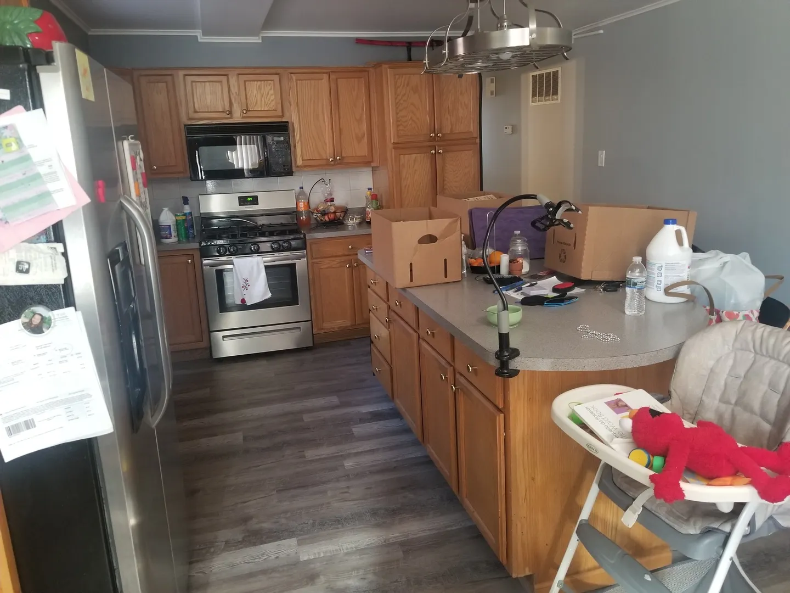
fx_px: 593
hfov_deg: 67.3
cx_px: 395
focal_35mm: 26
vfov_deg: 53.1
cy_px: 296
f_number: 1.7
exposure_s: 1/17
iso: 250
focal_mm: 4.25
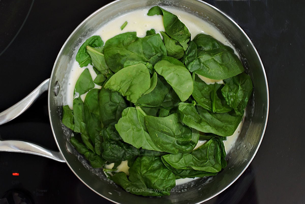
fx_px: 424
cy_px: 102
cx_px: 152
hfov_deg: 39.6
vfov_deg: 27.0
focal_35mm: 50
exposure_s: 1/60
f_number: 7.1
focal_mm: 50
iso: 1600
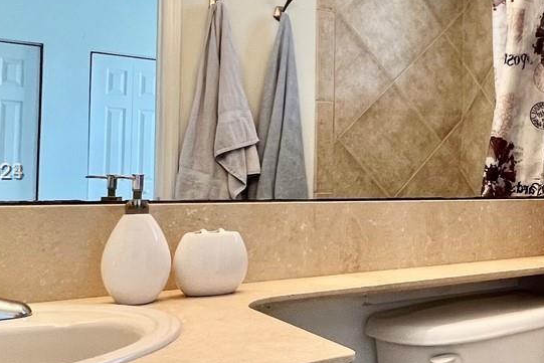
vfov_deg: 33.4
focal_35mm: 40
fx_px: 605
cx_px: 506
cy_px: 173
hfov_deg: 43.5
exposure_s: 1/60
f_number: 1.8
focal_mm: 1.57
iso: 125
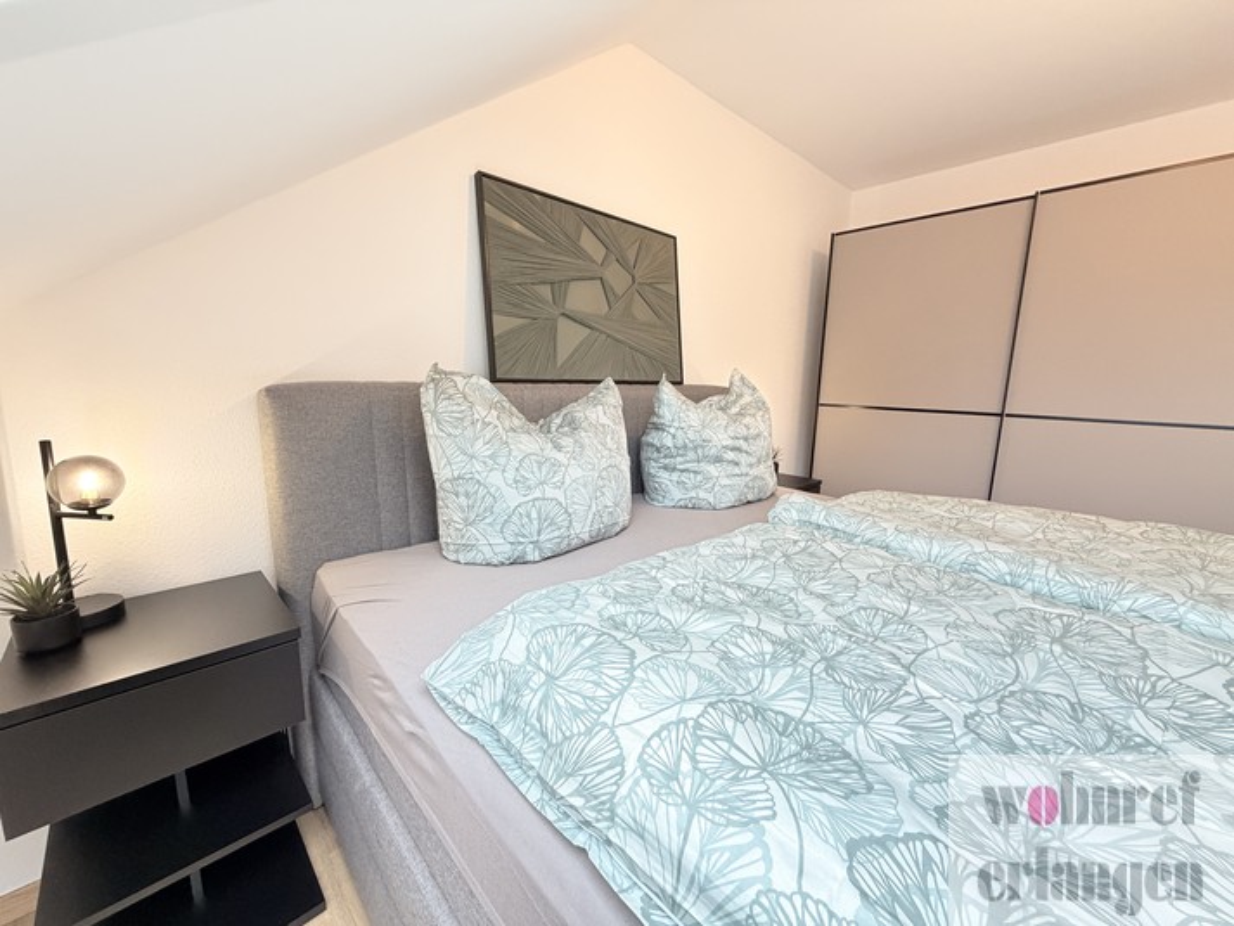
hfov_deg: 102.1
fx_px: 499
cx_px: 617
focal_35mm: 14
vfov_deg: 85.7
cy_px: 463
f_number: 2.2
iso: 320
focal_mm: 2.22
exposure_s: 1/78
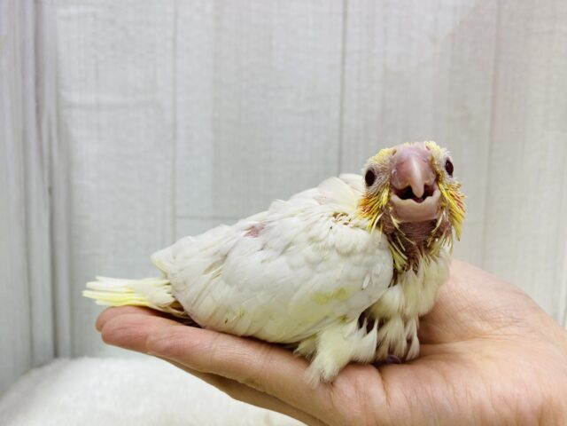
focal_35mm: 25
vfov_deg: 54.9
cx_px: 284
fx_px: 409
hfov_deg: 69.4
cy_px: 213
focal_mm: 4.25
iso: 50
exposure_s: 1/100
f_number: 1.8
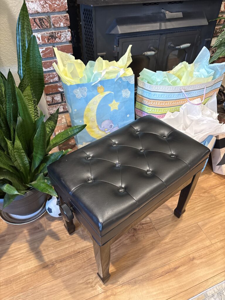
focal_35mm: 26
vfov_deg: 67.3
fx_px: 225
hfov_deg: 53.1
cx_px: 112
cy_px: 150
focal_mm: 5.96
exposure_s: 1/40
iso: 500
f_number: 1.6
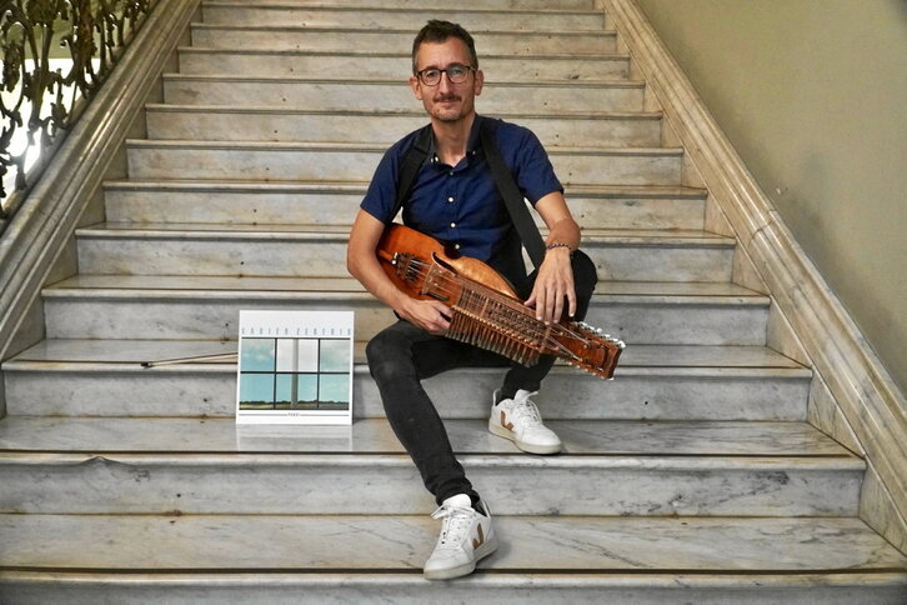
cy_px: 302
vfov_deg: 36.9
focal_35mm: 36
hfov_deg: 53.1
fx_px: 907
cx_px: 454
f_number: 4
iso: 3200
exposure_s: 1/40
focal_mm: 24
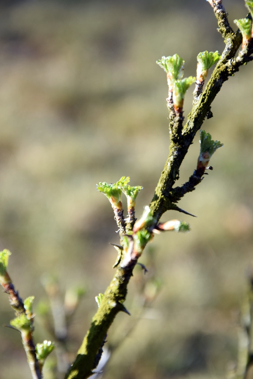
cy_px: 190
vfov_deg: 13.0
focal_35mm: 158
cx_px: 126
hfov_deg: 8.7
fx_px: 1659
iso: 250
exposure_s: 1/250
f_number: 8
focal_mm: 105
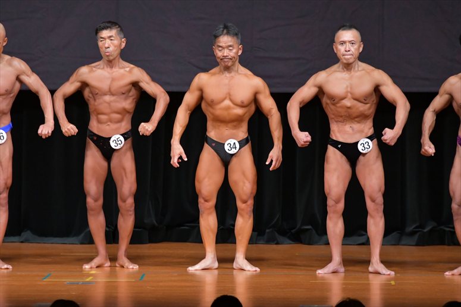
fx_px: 3648
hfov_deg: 7.2
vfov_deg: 4.8
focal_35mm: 285
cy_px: 154
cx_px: 230
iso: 5000
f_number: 5.6
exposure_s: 1/400
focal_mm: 190
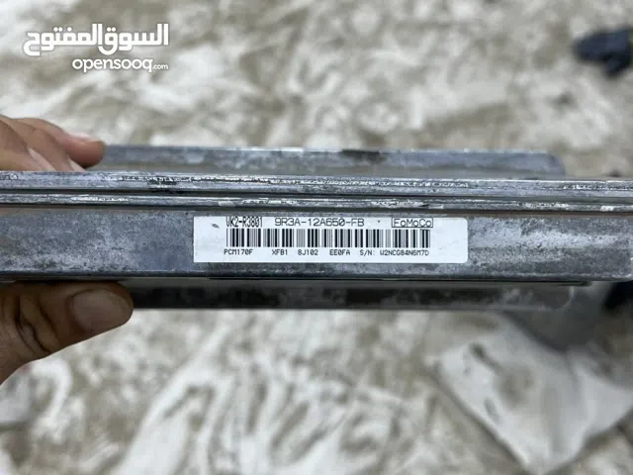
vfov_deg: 53.1
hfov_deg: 67.3
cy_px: 238
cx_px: 316
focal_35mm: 26
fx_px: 475
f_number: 1.5
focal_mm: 5.7
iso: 50
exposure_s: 1/100
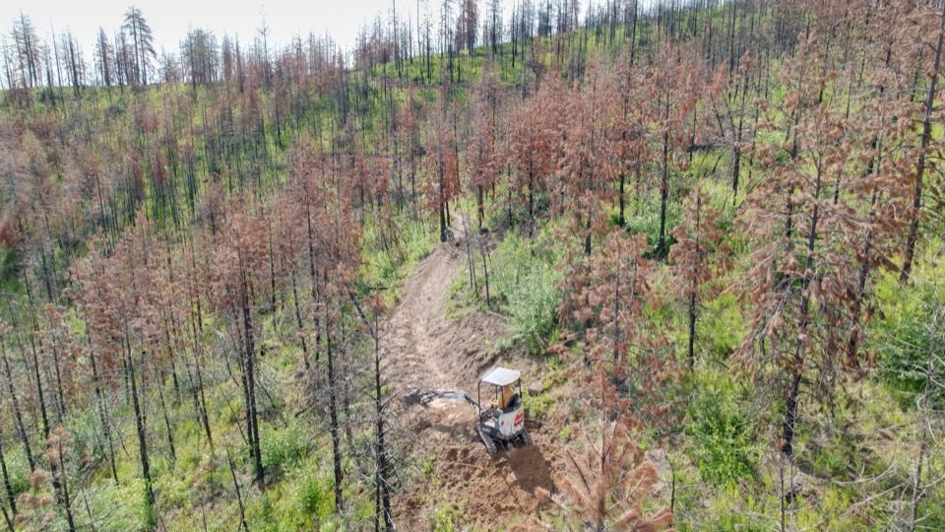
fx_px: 601
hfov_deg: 76.3
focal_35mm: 24
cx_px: 484
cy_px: 299
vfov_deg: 47.6
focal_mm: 8.38
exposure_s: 1/30
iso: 110
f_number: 2.8
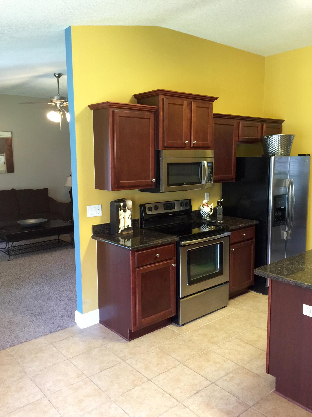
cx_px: 156
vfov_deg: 61.7
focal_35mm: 29
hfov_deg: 48.2
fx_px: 349
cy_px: 208
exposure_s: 1/10
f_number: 2.2
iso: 100
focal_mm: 4.15
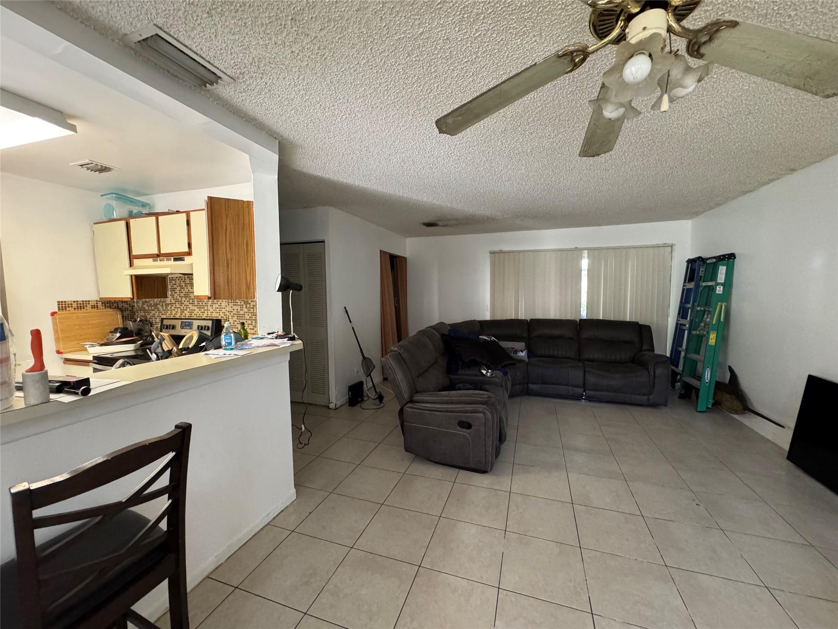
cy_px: 314
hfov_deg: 102.1
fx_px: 339
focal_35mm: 14
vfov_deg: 85.7
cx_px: 419
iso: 800
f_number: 2.2
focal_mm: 2.22
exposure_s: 1/60
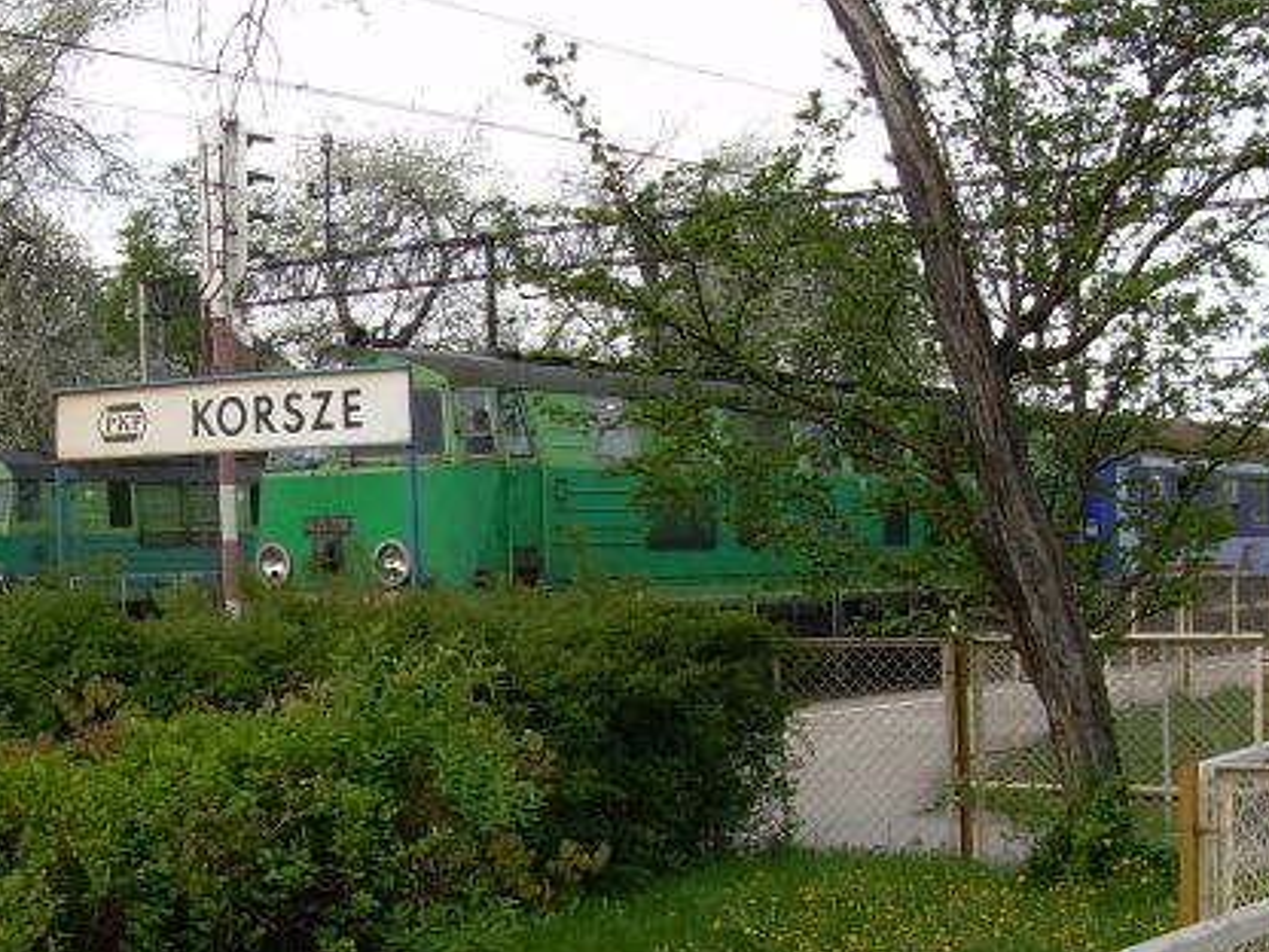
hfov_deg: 26.5
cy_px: 610
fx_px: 2676
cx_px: 430
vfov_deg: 20.1
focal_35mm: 73
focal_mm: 6.3
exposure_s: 1/177
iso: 50
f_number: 4.6
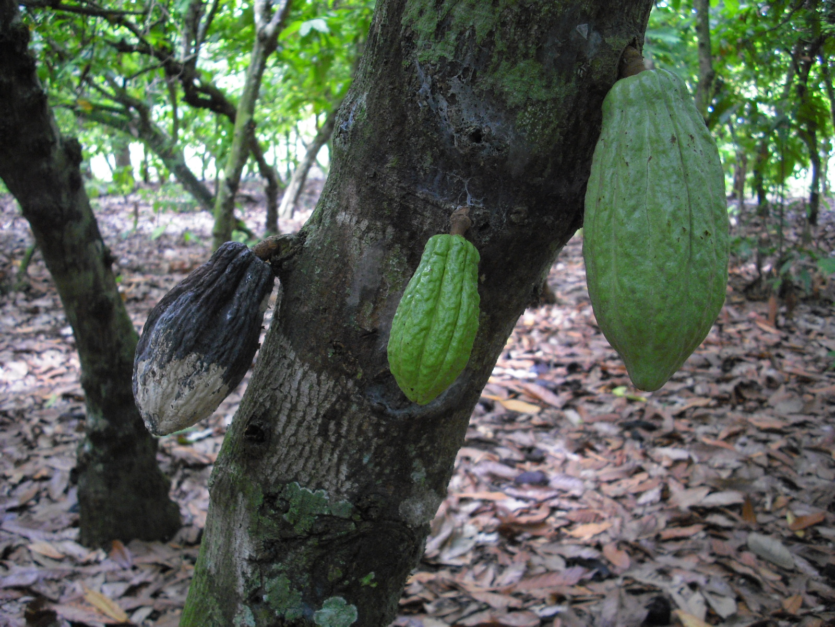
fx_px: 917
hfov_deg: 49.0
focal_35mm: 38
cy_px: 314
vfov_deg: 37.7
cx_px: 418
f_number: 2.8
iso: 200
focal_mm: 6.2
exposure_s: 1/50
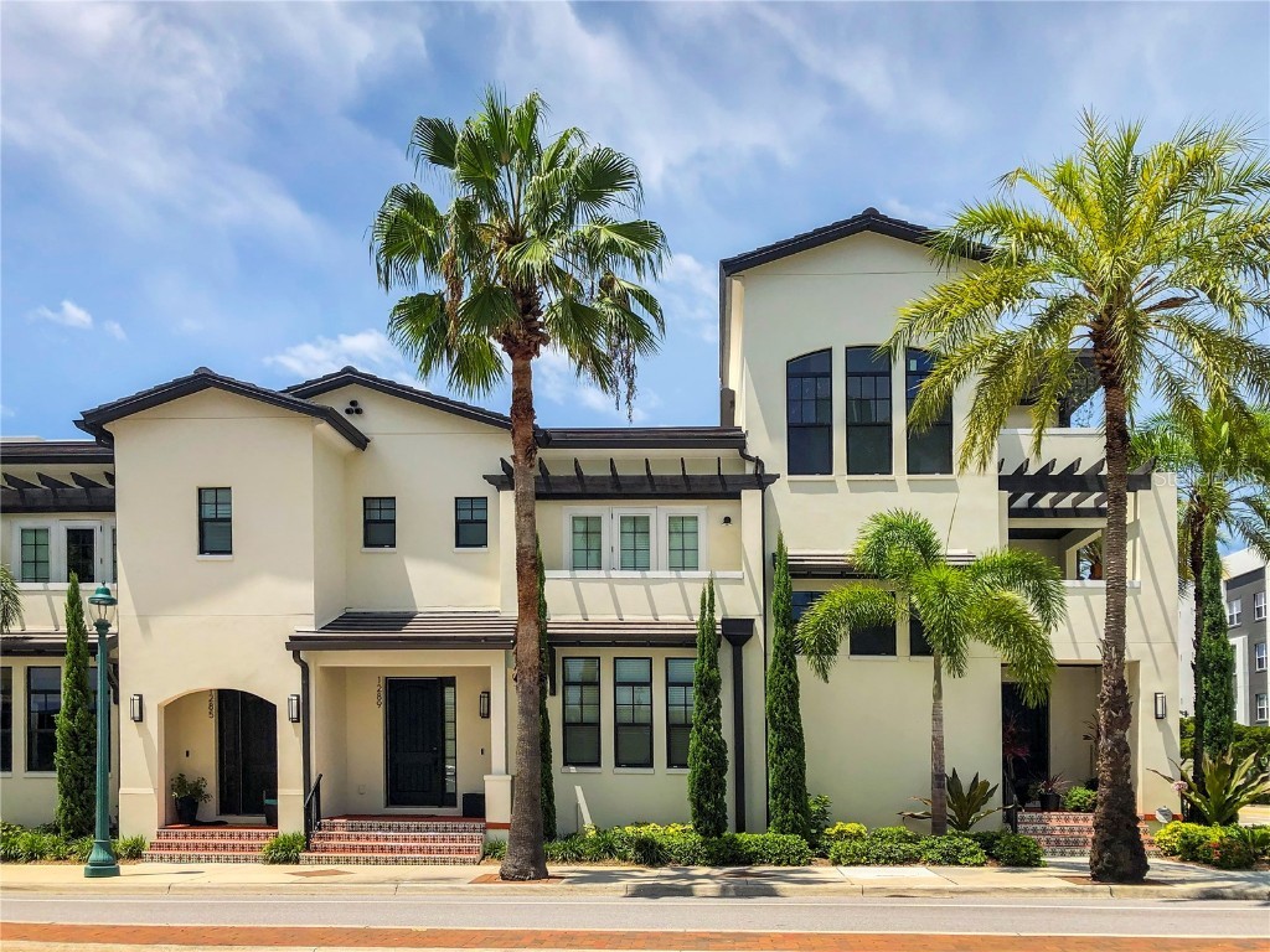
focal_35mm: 28
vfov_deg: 49.7
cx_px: 635
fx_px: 1027
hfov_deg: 63.4
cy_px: 476
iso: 20
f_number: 1.8
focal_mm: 3.99
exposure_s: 1/2500
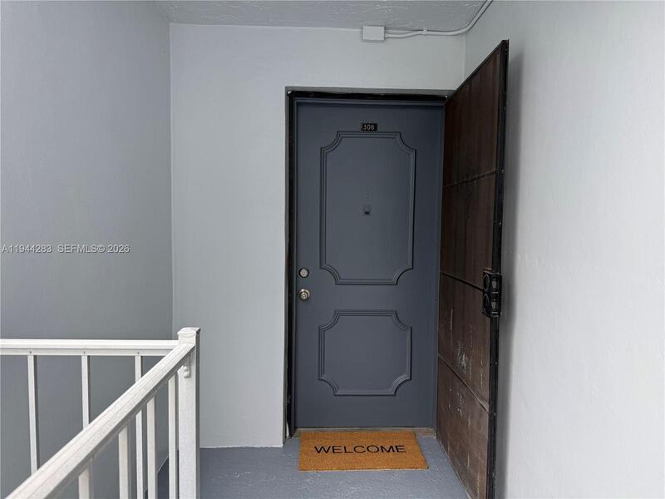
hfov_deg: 71.6
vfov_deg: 56.8
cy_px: 250
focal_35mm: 24
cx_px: 332
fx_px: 461
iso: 64
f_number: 1.78
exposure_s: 1/176
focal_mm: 6.76
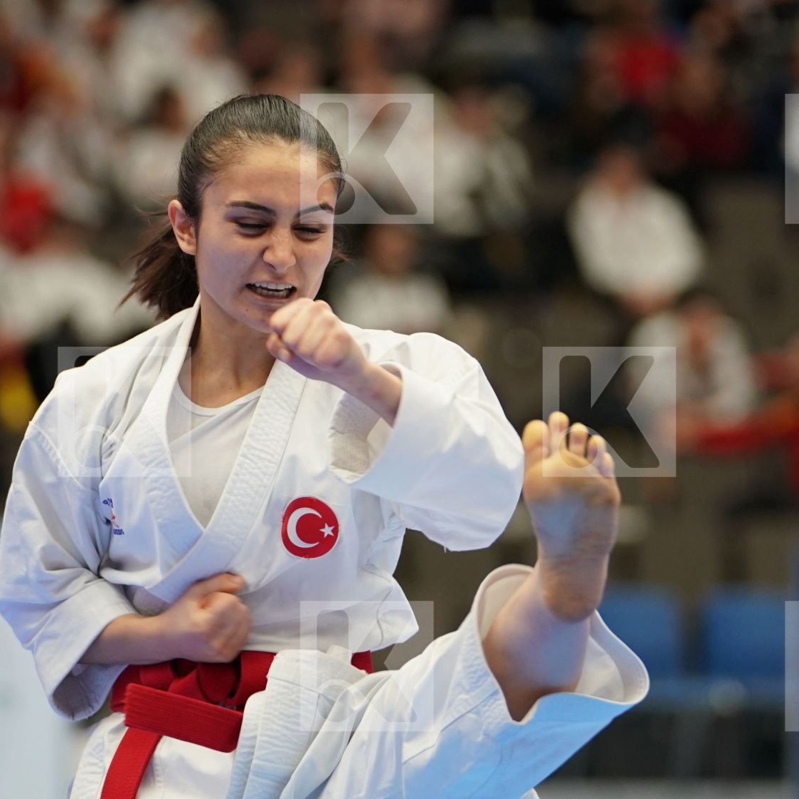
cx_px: 367
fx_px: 7939
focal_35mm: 304
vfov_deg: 5.8
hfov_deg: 5.8
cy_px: 412
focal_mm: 148
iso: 1250
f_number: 2.8
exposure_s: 1/500
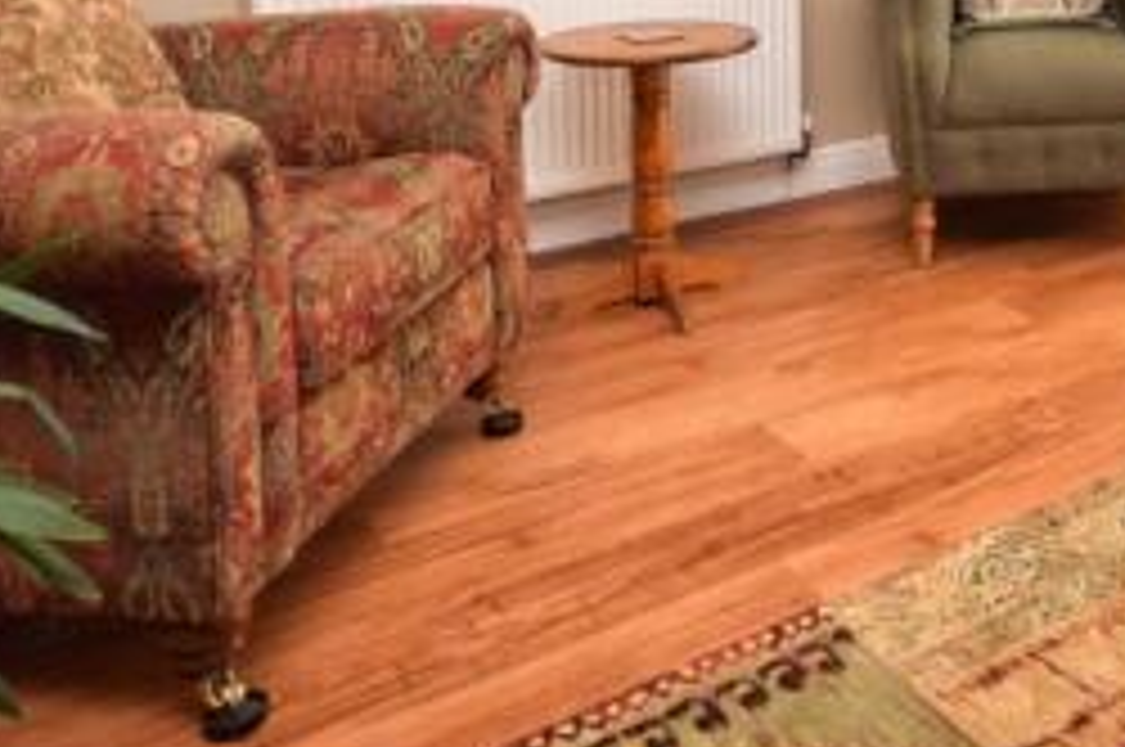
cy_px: -146
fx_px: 1352
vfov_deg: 27.3
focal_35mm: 43
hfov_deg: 42.7
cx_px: 934
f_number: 4.2
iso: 100
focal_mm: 11
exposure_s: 1/200
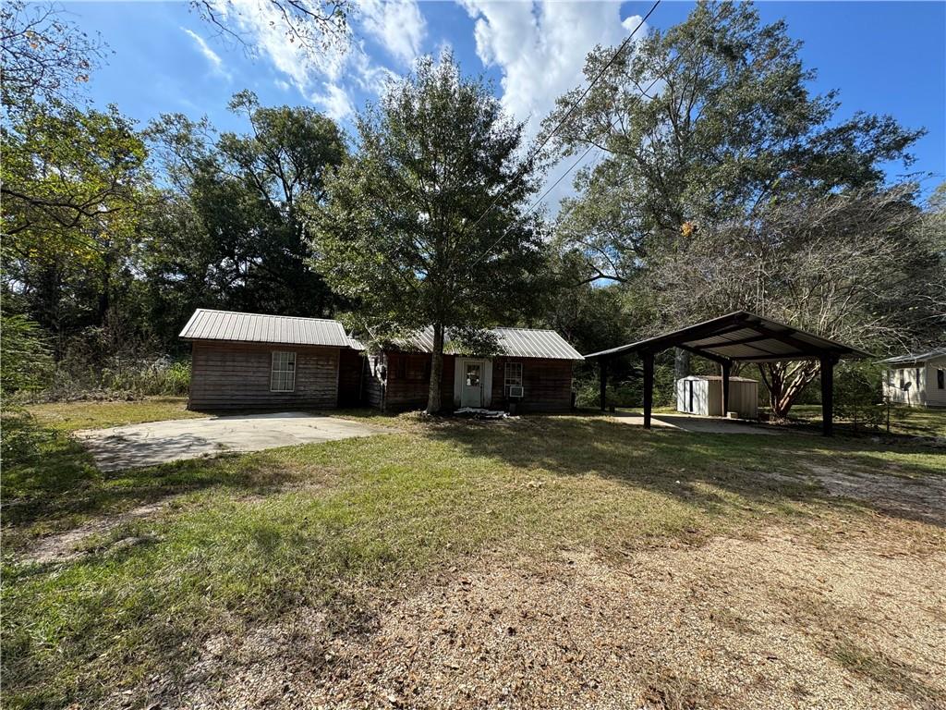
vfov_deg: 85.7
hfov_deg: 102.1
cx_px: 473
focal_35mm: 14
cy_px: 355
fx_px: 383
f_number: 2.2
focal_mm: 2.22
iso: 50
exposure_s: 1/693
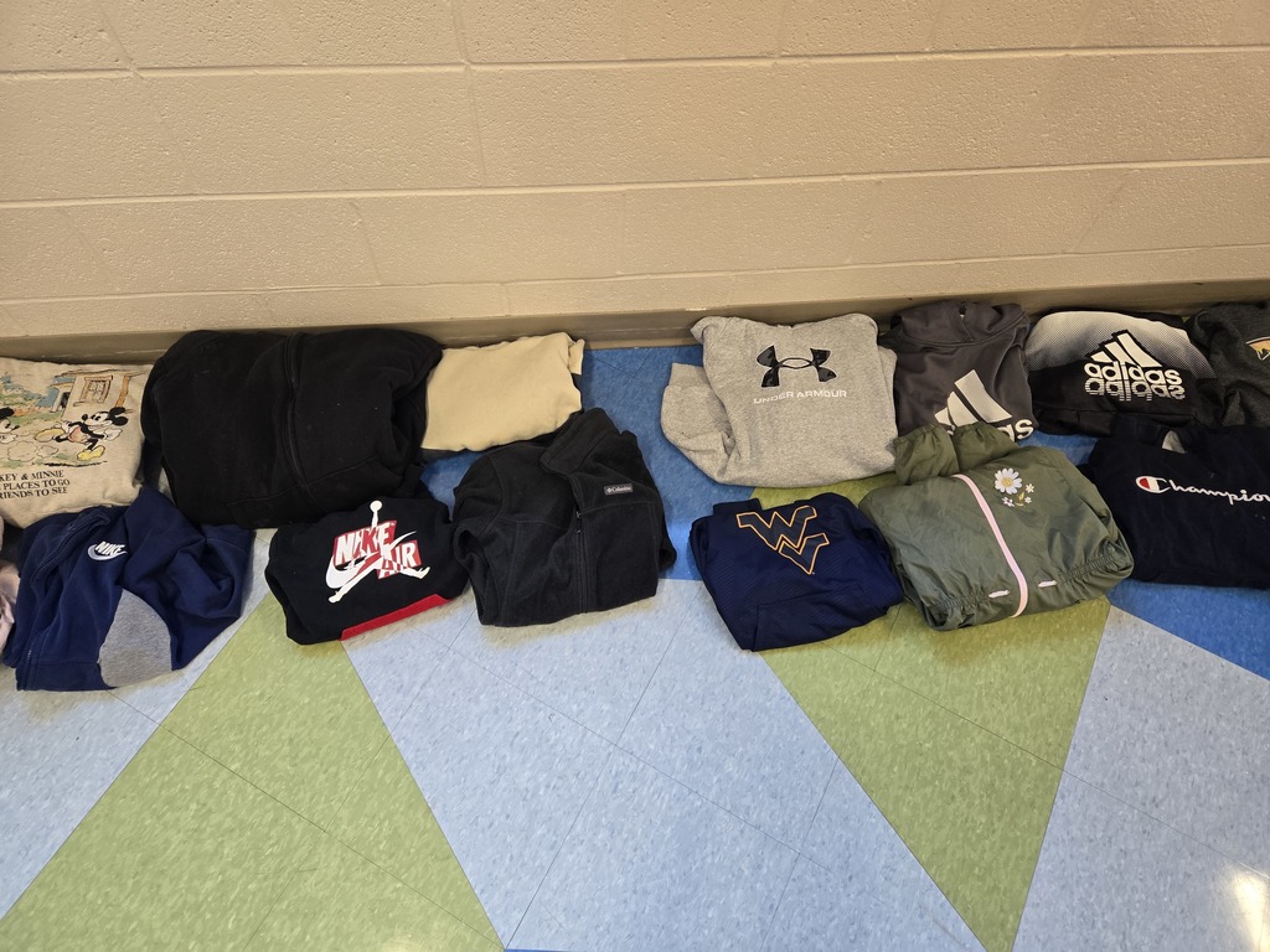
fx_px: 844
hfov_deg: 73.9
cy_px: 476
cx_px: 635
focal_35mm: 23
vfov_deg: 58.9
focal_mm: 5.4
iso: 250
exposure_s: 1/120
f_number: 1.8
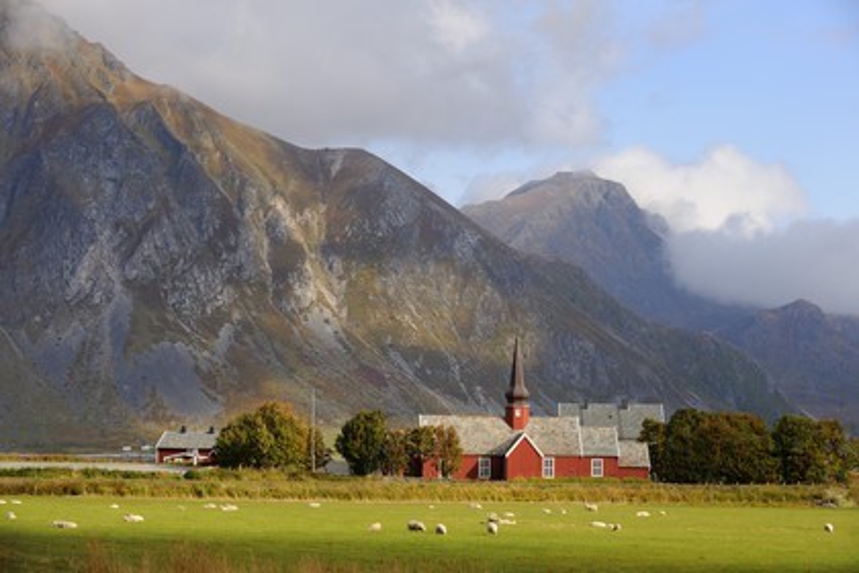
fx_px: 2505
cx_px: 430
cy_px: 286
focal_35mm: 105
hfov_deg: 19.5
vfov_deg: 13.0
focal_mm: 105
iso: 200
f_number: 9
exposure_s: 1/250
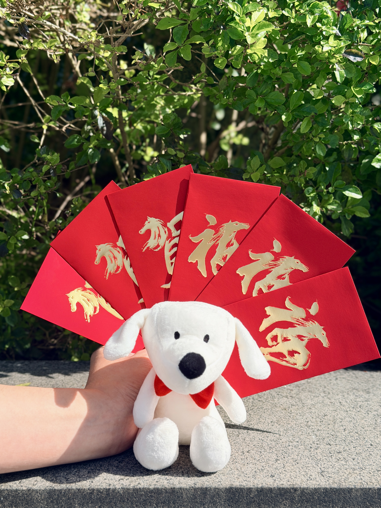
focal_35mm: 48
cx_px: 190
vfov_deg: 39.7
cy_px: 254
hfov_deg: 30.3
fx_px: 705
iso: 64
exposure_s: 1/4587
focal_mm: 6.76
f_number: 1.78
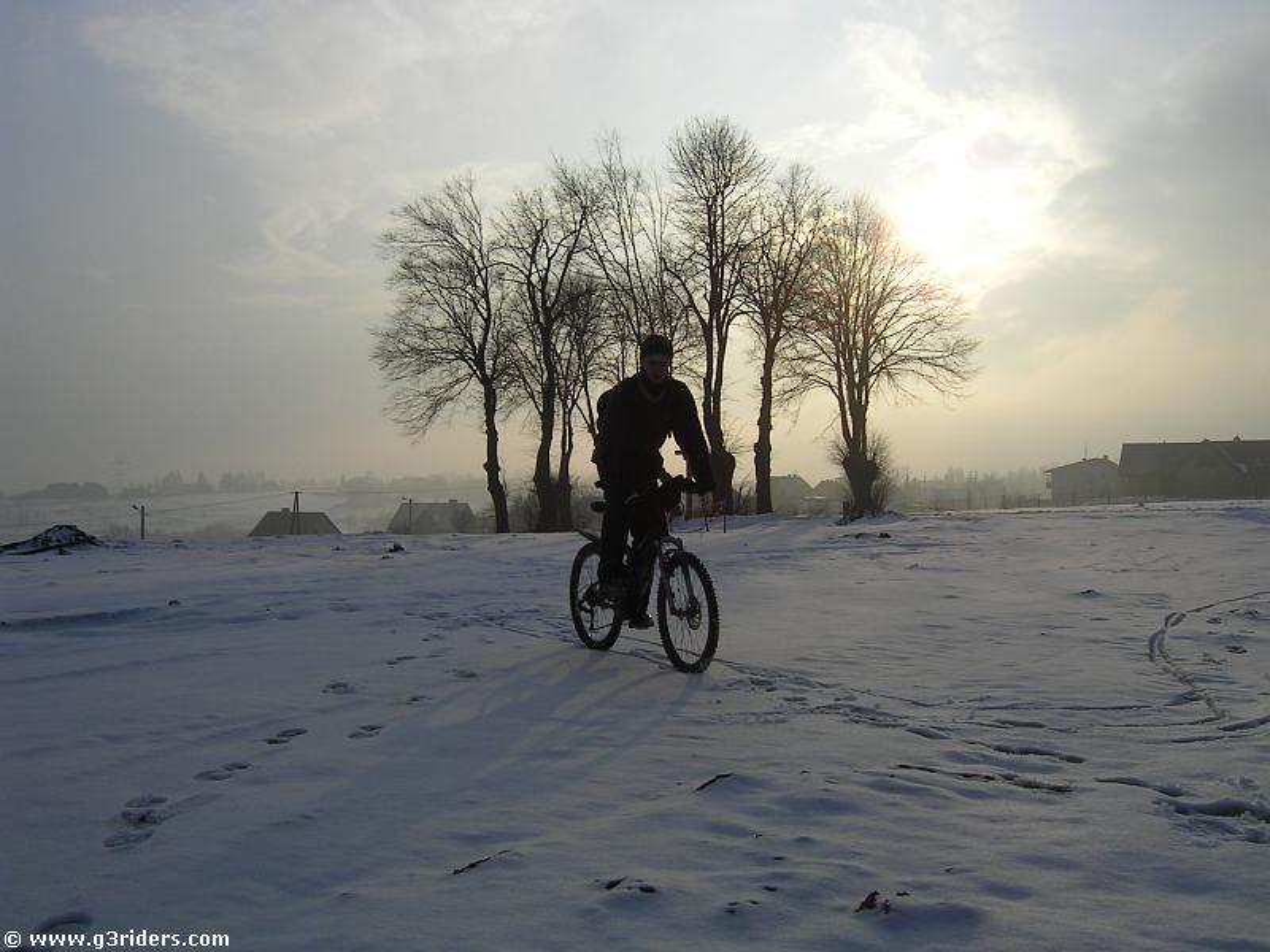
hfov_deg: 51.4
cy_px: 476
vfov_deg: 39.7
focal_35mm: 36
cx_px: 635
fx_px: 1321
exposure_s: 1/1558
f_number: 4.8
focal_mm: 5.6
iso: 50
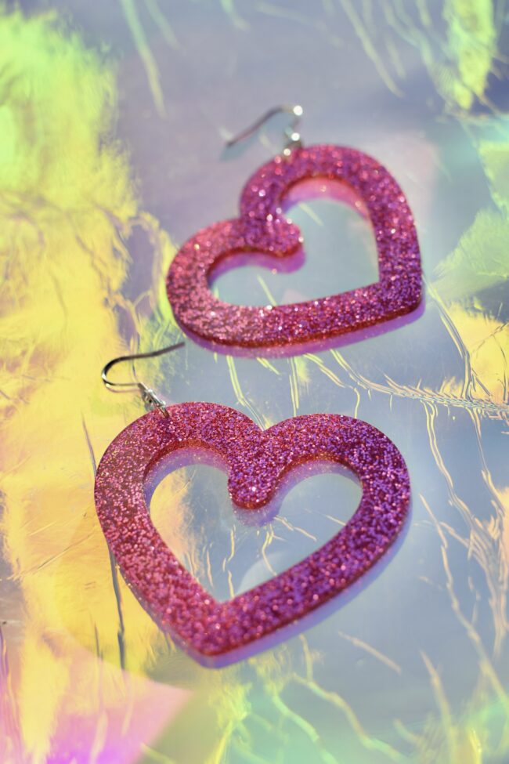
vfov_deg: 38.2
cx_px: 254
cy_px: 382
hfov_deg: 26.0
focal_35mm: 52
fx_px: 1103
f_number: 4.5
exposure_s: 1/640
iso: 160
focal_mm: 35
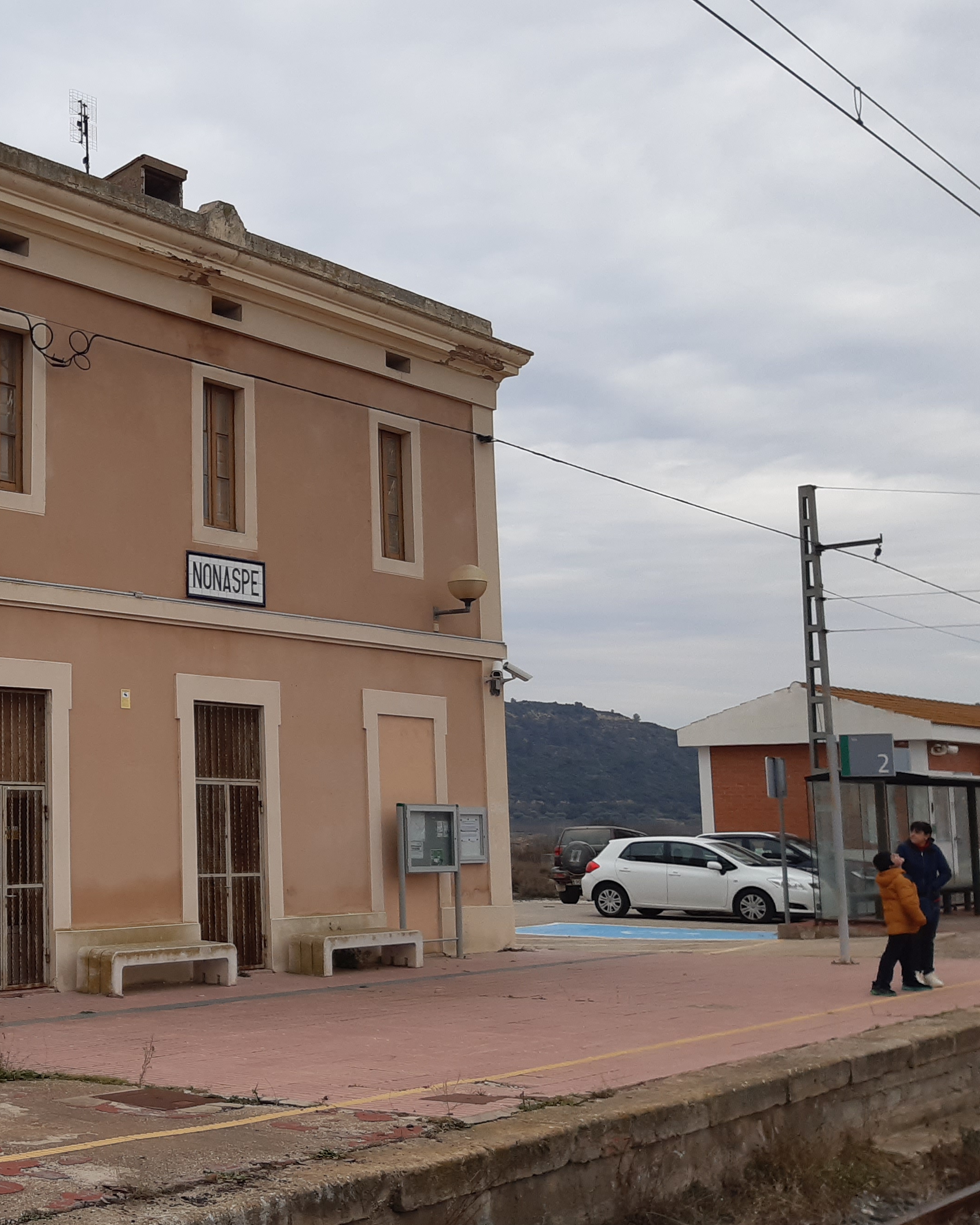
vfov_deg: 42.0
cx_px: -65
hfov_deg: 30.9
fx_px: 1595
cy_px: 634
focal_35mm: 44
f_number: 1.7
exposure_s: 1/1044
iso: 40
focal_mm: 3.92
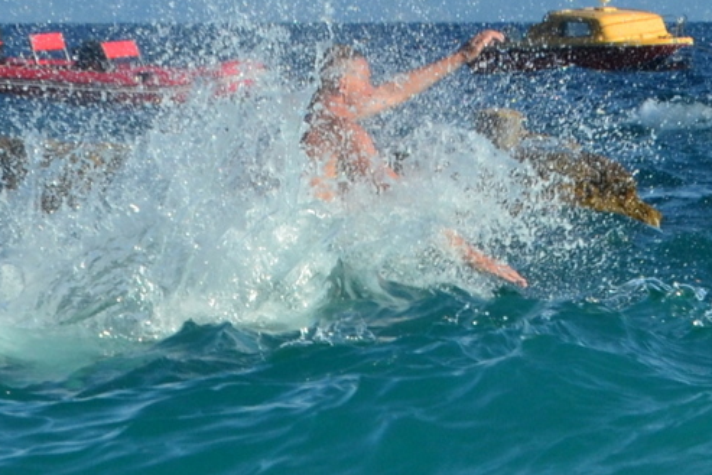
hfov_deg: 15.3
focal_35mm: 134
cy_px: 100
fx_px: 2647
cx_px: 280
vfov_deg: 10.2
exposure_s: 1/400
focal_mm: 55
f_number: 11
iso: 400
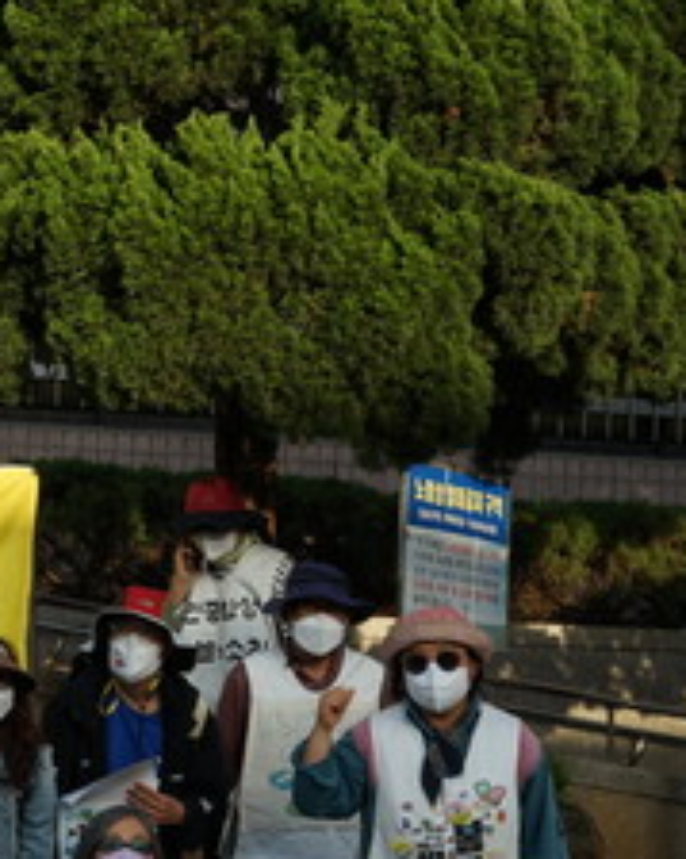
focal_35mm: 88
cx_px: -383
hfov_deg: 15.8
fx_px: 2235
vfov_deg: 21.7
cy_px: 539
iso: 100
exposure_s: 1/200
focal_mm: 35
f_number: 5.6
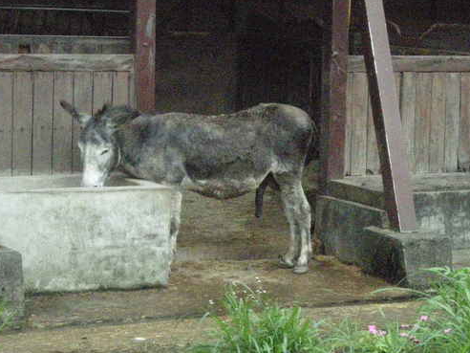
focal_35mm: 128
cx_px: 259
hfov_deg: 15.4
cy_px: 210
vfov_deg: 11.6
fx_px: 1738
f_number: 9.4
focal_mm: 17.1
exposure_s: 1/345
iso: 1600
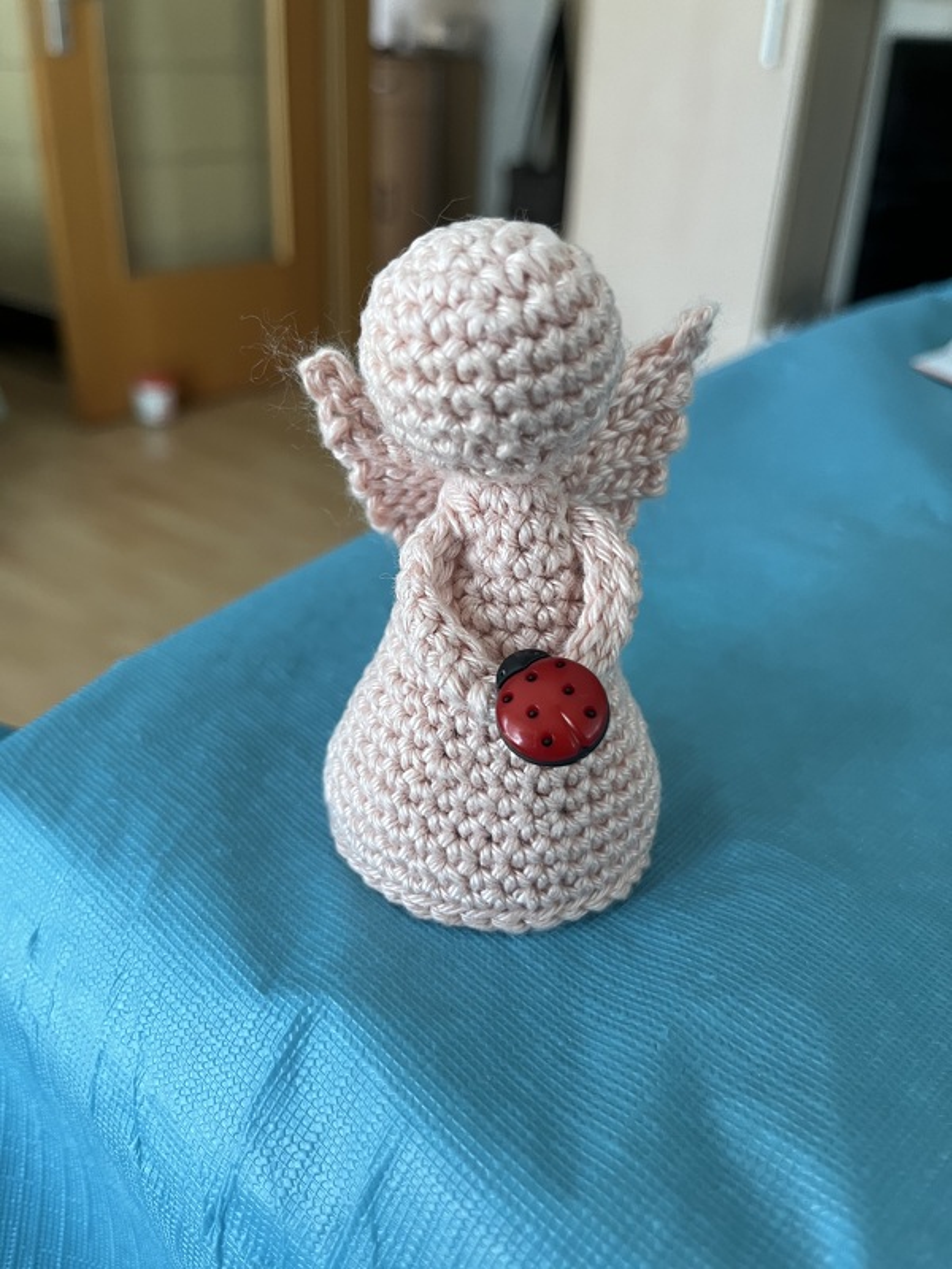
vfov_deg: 67.3
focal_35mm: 26
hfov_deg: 53.1
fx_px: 953
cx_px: 476
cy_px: 634
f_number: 1.6
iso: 125
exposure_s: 1/83
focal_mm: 5.1
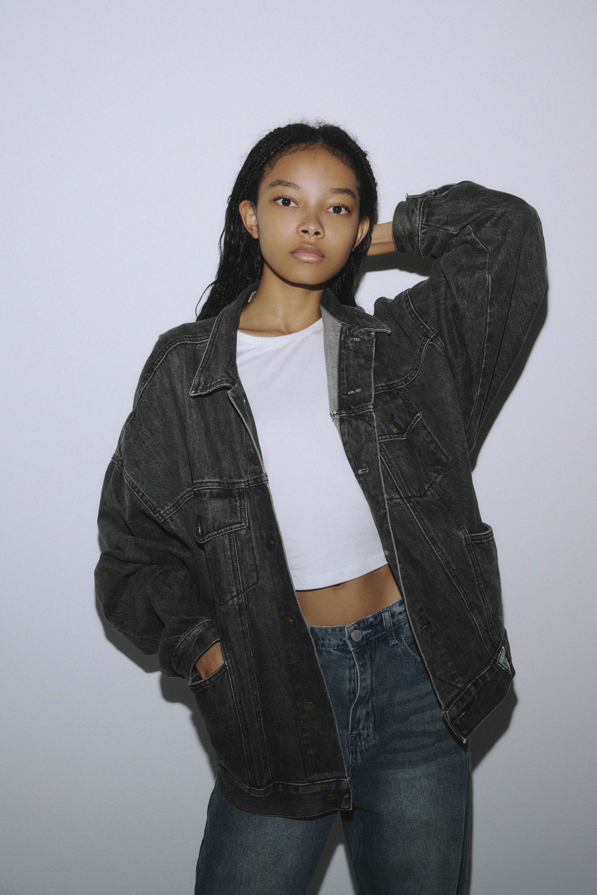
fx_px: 1343
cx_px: 298
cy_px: 448
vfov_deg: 36.9
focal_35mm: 54
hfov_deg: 25.1
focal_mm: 54
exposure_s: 1/200
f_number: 8
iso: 400
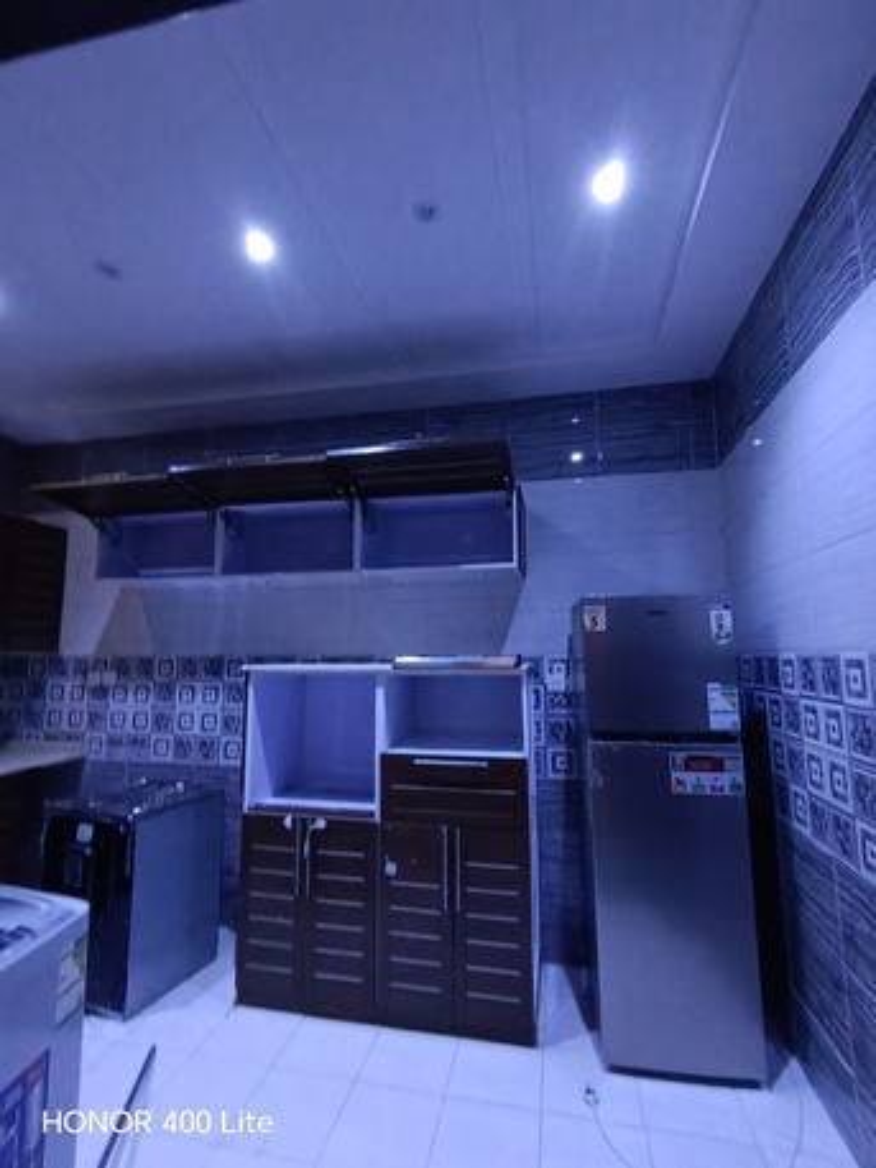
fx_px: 573
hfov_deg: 74.8
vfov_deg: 91.0
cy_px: 584
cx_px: 438
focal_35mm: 17
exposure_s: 1/30
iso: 1810
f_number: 2.2
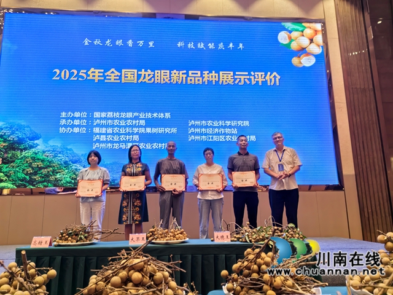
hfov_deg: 65.3
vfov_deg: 51.4
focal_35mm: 27
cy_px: 148
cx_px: 196
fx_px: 307
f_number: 1.9
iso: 50
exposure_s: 1/50
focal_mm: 5.52
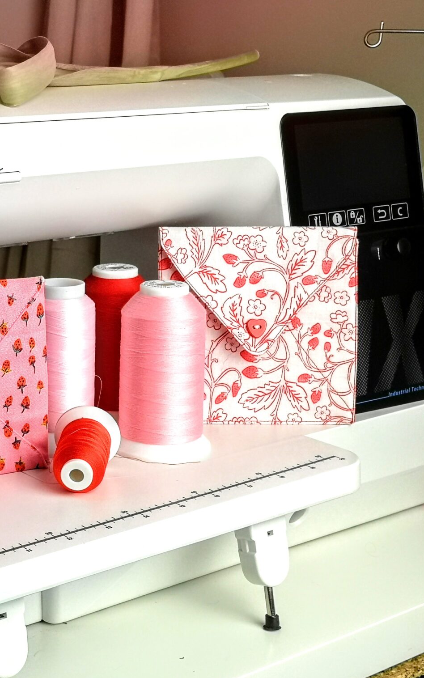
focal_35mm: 63
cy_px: 336
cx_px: -15
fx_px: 1164
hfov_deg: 19.9
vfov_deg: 32.5
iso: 64
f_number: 1.8
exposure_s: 1/100
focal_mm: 5.58
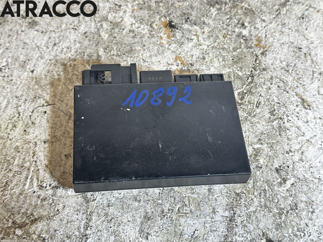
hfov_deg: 39.7
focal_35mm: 48
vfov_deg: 30.3
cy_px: 121
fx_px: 448
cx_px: 162
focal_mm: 6.86
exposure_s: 1/33
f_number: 1.78
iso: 250
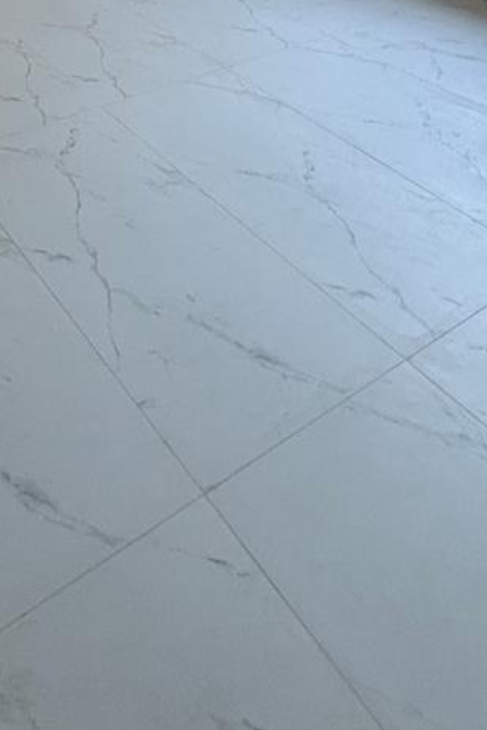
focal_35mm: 38
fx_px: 770
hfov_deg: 32.8
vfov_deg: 37.2
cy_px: -163
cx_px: 27
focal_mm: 2.22
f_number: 2.2
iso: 200
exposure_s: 1/99
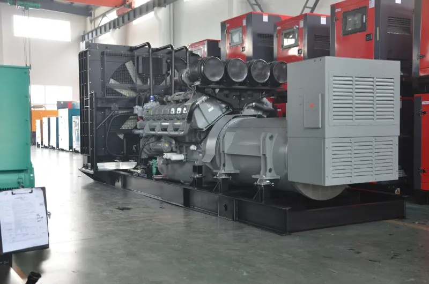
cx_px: 214
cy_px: 142
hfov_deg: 43.7
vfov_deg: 29.7
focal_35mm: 45
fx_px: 535
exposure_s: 1/20
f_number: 4.2
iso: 400
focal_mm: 30
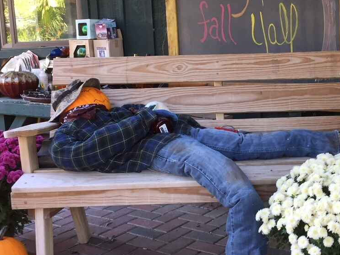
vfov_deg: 29.1
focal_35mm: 50
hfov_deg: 37.9
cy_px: 107
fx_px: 491
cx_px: 219
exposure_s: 1/40
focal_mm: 4.15
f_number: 2.2
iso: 32
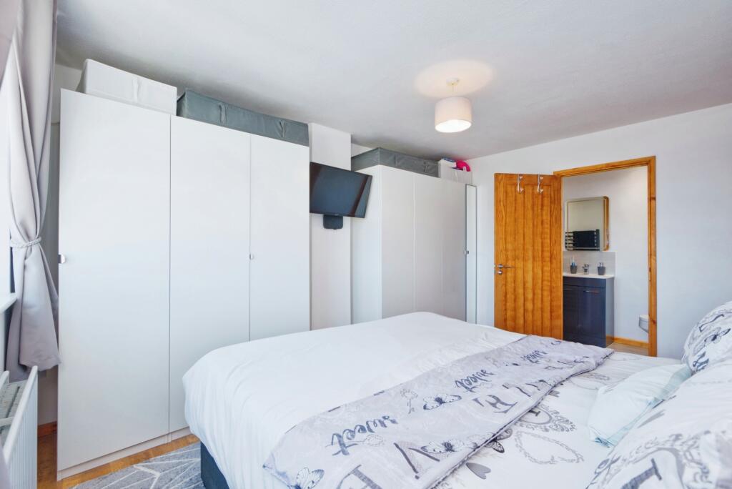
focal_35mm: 16
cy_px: 244
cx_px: 366
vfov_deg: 73.8
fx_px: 326
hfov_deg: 96.7
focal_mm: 16
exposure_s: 1/20
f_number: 9
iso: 400
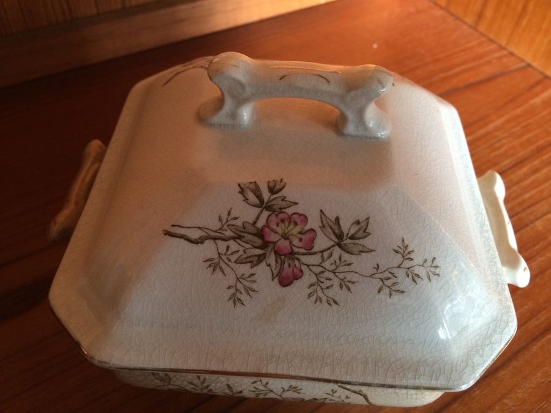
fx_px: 478
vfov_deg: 46.8
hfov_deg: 60.0
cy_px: 206
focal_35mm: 30
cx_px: 276
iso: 125
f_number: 2.2
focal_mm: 4.12
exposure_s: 1/30
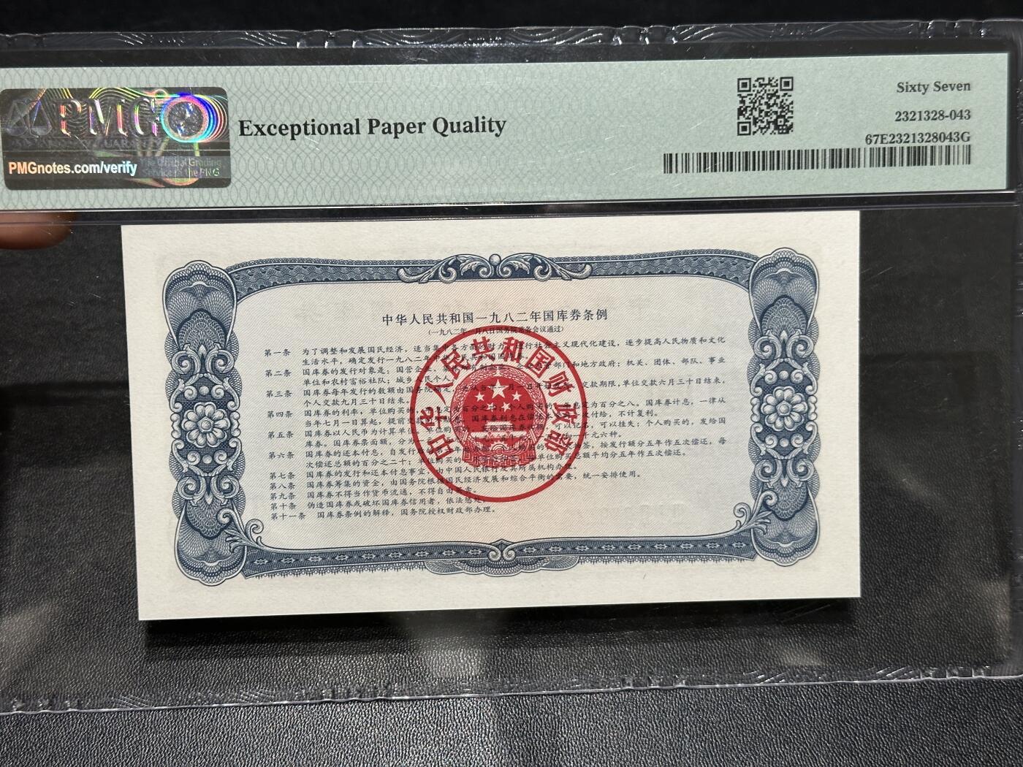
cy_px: 384
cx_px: 512
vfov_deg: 30.3
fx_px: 1419
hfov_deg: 39.7
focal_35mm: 48
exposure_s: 1/50
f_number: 1.78
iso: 100
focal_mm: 6.86
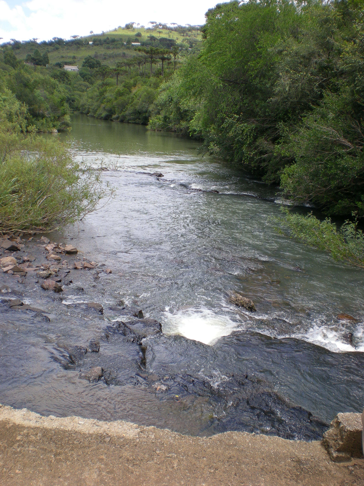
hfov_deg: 37.7
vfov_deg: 49.0
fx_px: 533
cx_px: 182
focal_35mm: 38
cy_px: 243
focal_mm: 6.3
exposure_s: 1/147
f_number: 4.6
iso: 50
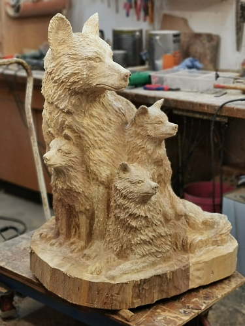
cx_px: 122
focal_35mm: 67
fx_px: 632
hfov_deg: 21.9
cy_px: 163
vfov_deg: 29.0
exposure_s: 1/100
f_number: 0.95
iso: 50
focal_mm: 5.56
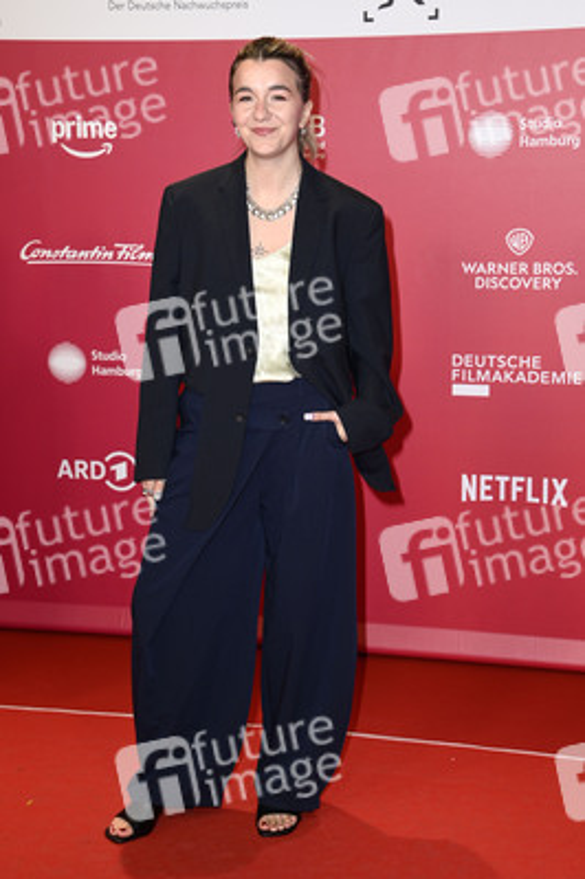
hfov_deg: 21.9
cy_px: 440
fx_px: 1514
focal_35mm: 62
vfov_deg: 32.4
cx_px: 292
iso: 640
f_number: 5.6
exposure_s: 1/250
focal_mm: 62
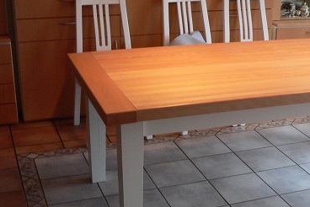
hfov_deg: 31.1
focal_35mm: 63
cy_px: 141
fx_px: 543
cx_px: 246
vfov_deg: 21.5
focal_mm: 6
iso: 200
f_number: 2.8
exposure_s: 1/15
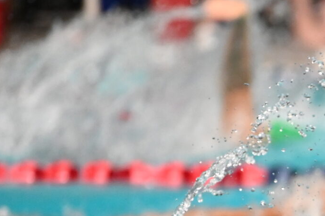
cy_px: 395
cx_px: 599
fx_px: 6752
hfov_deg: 2.7
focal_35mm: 748
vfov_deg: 1.8
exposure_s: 1/1250
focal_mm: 200
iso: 4000
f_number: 3.5
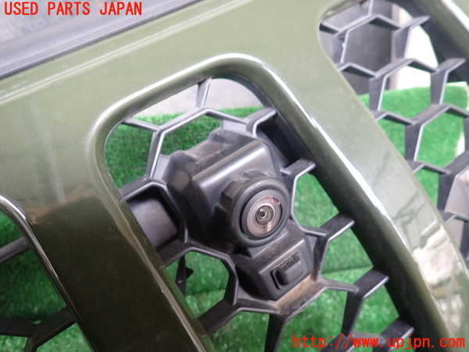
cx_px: 234
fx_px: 339
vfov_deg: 54.9
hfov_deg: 69.4
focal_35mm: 25
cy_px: 176
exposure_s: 1/30
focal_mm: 4.5
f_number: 2
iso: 200
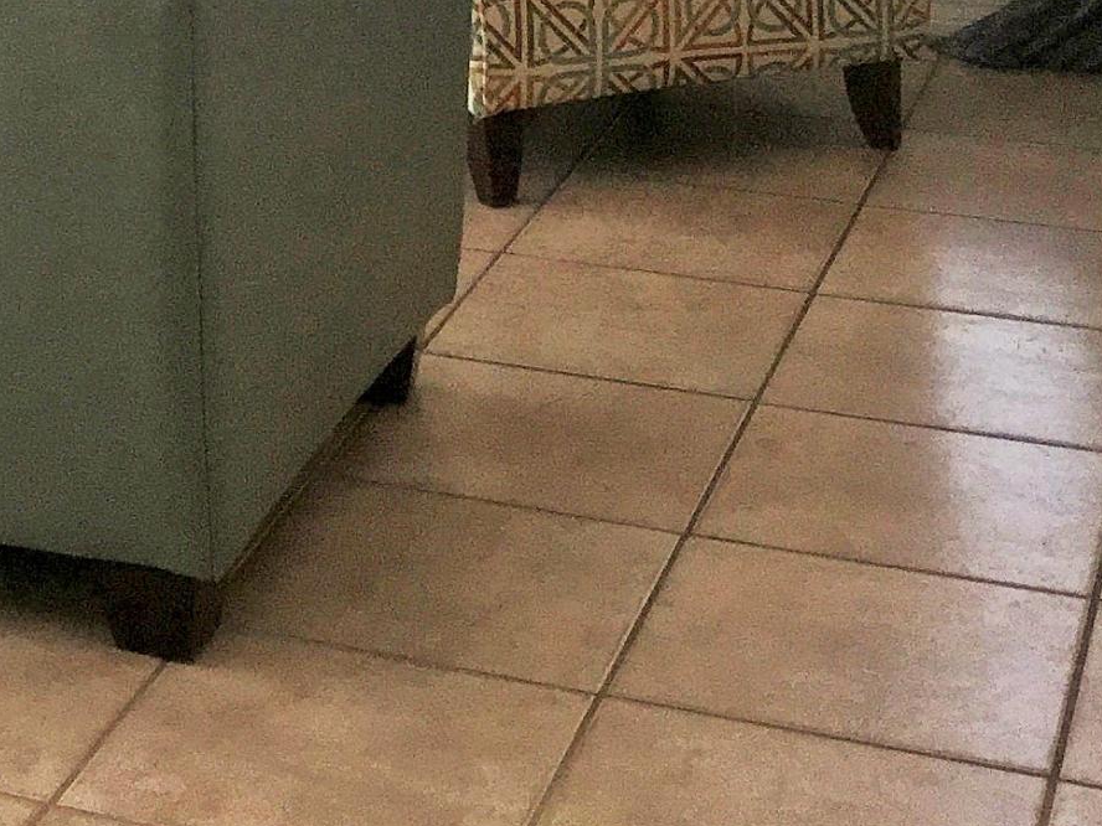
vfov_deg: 14.0
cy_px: -474
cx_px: -207
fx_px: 3120
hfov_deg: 19.0
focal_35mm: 98
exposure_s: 1/187
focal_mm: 4.15
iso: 32
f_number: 2.2
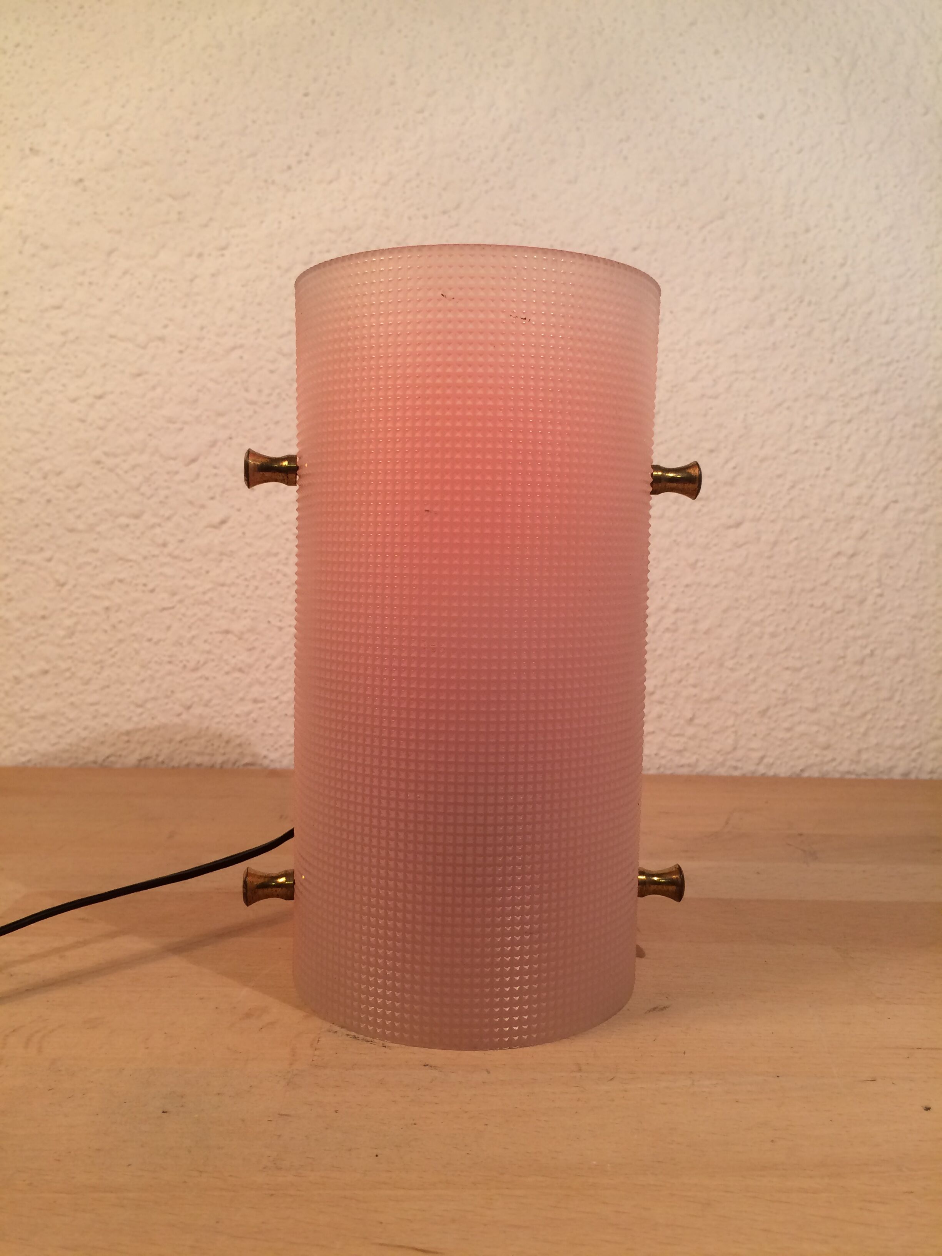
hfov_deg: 48.2
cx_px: 471
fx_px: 1052
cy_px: 628
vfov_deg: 61.7
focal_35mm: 29
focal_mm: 4.15
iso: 32
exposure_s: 1/33
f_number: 2.2
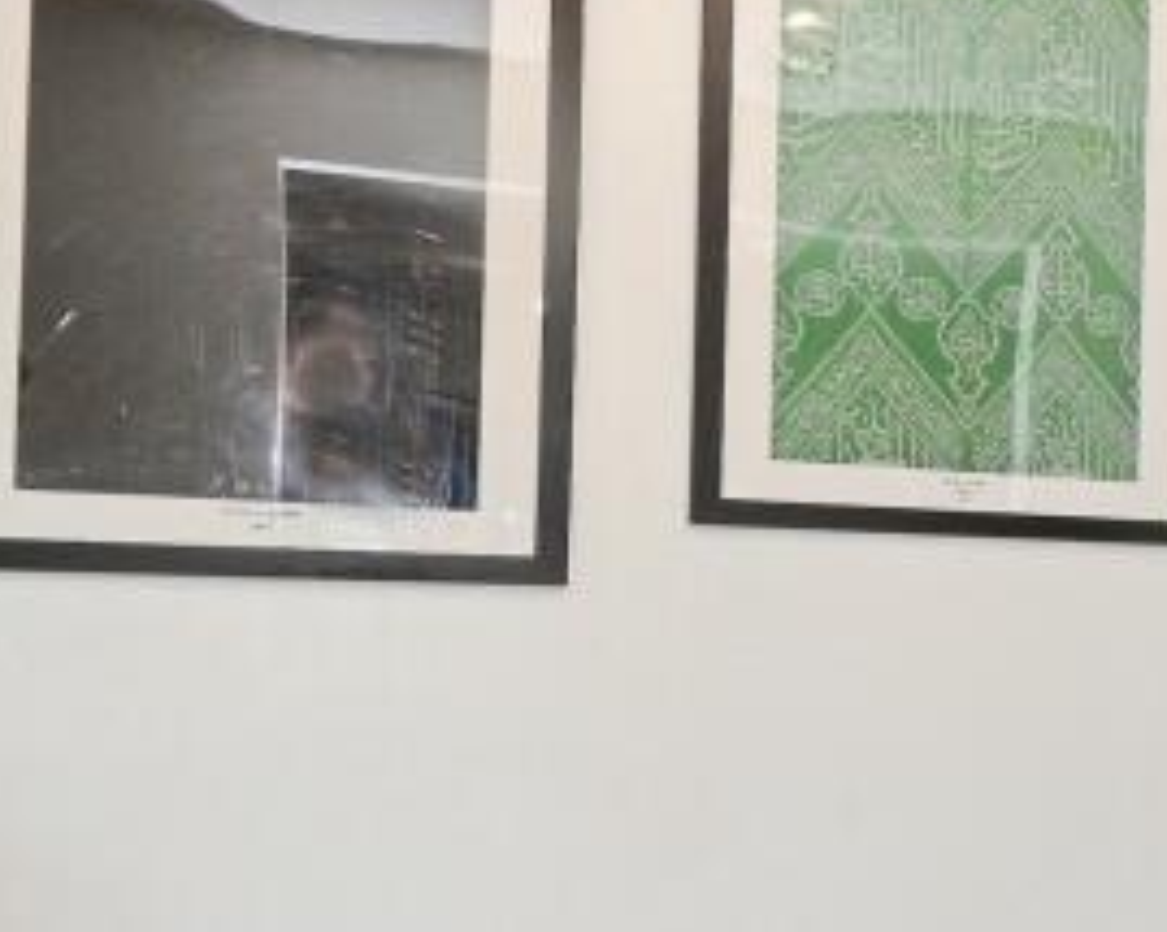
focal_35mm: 59
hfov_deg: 23.2
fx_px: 2029
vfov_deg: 25.8
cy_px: 581
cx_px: 1909
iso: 400
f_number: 10
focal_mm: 11
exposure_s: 1/50
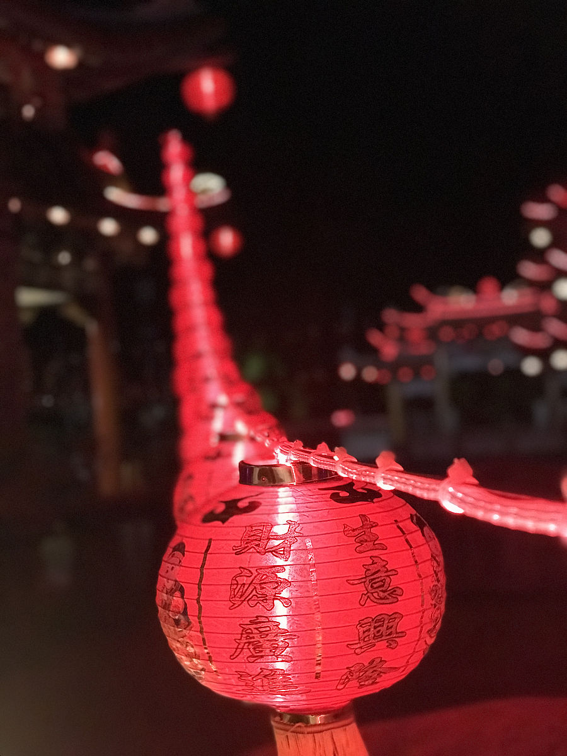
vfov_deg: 33.8
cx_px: 284
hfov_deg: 25.7
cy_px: 378
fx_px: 1245
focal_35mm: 57
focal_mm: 6.6
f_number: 2.8
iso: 1250
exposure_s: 1/50
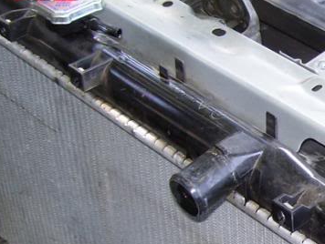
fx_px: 959
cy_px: 179
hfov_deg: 18.1
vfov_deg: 14.5
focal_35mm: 102
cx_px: 406
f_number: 2.7
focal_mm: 6
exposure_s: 1/60
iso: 80
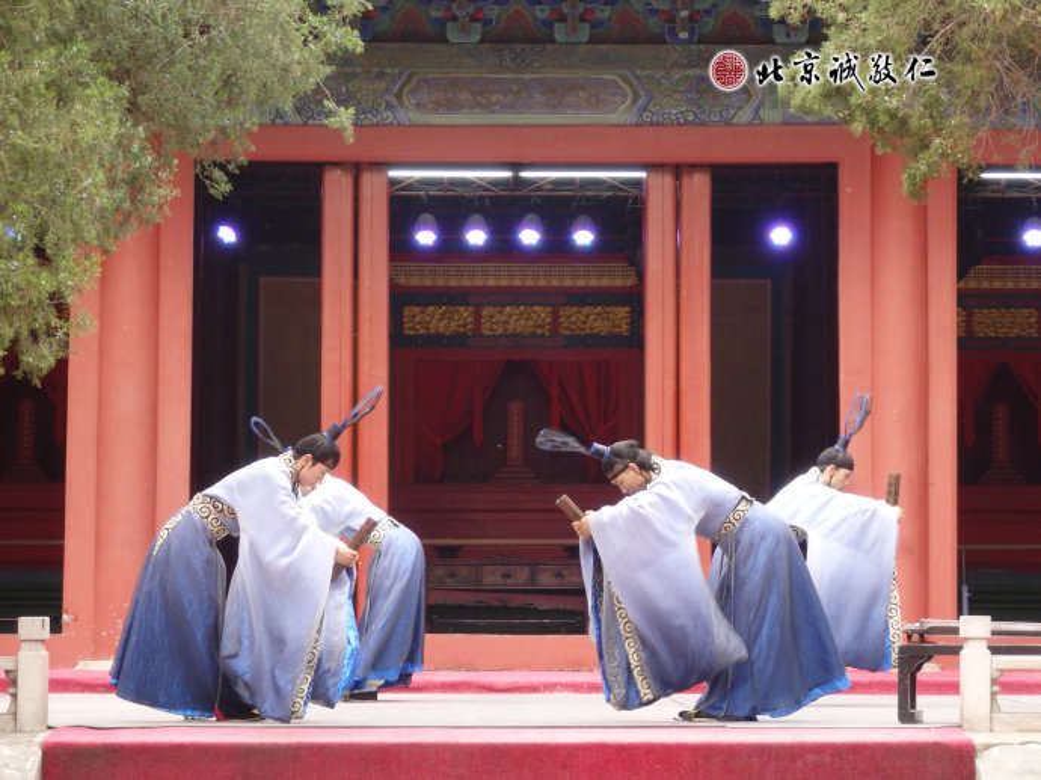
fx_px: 3487
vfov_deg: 12.8
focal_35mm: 116
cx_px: 520
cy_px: 390
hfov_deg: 17.0
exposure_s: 1/125
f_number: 5.2
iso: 500
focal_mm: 20.9
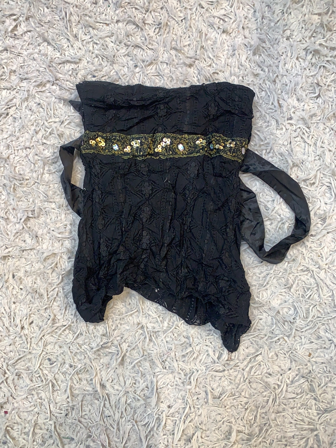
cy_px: 224
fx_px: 336
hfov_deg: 53.1
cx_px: 168
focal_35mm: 26
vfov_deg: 67.3
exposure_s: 1/100
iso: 80
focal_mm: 4.25
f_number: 1.8
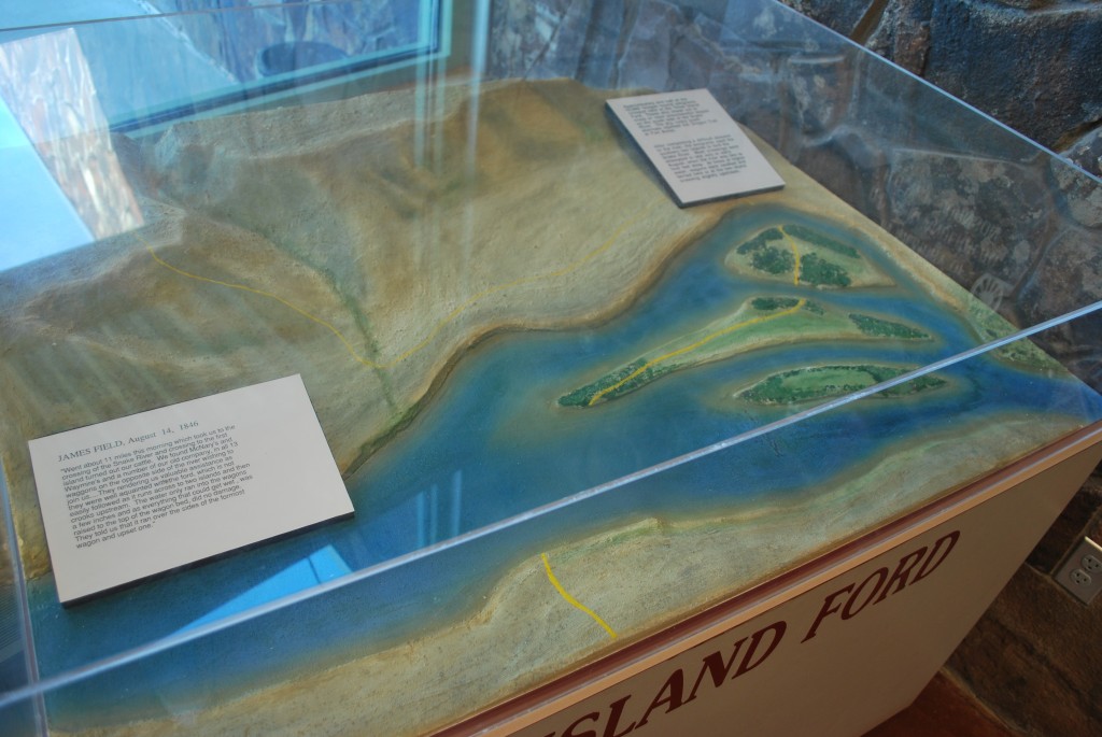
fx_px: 827
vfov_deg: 48.0
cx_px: 551
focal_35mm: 27
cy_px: 368
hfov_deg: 67.3
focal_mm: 18
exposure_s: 1/40
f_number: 3.5
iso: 200
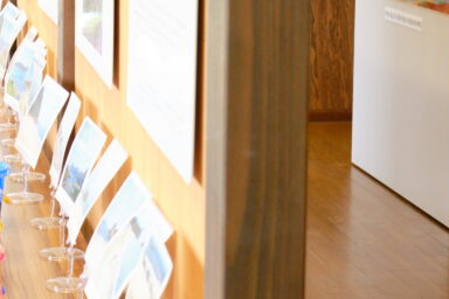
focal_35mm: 120
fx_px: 1497
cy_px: 62
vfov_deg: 11.4
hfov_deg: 16.3
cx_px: -103
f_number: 4
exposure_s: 1/160
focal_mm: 30.1
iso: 800
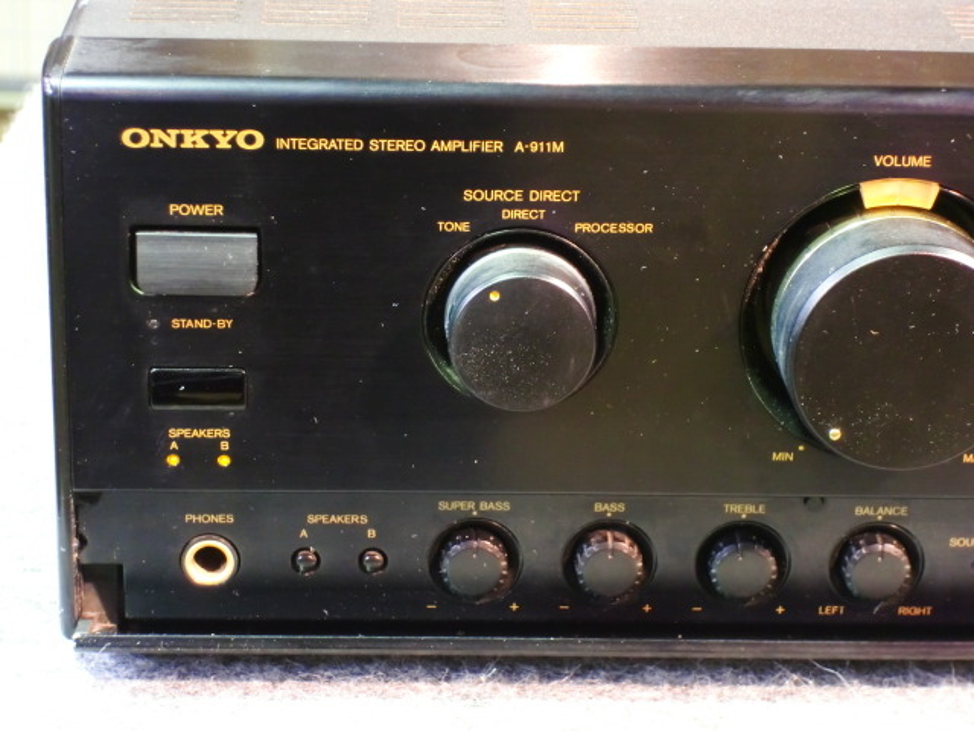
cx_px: 487
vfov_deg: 13.2
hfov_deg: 17.6
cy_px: 366
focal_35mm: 112
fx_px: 3151
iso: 400
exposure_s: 1/2
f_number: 5.8
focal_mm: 19.6
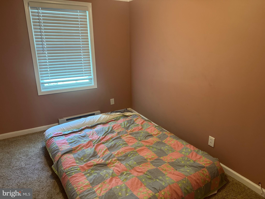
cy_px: 100
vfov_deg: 56.8
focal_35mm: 24
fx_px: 184
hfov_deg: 71.6
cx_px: 132
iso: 500
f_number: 1.78
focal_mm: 6.86
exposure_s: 1/60
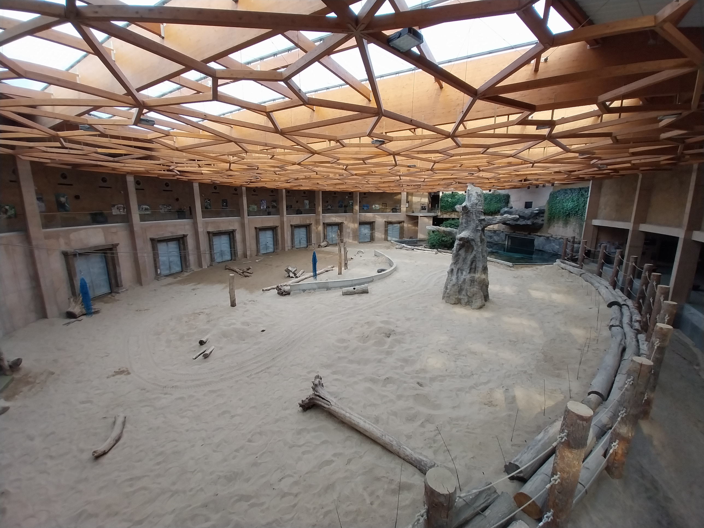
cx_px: 352
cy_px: 264
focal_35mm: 13
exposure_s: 1/100
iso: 64
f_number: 2.2
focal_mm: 1.13
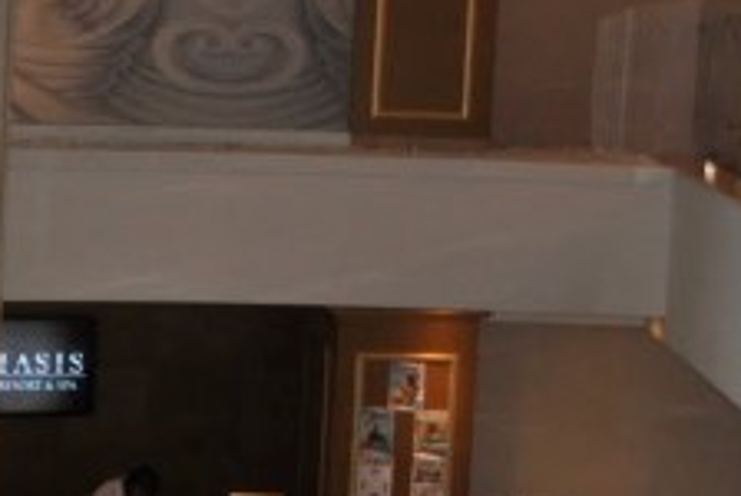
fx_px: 3792
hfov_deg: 11.0
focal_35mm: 184
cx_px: -31
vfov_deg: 7.4
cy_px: 622
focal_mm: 24
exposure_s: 1/60
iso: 200
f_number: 4.5
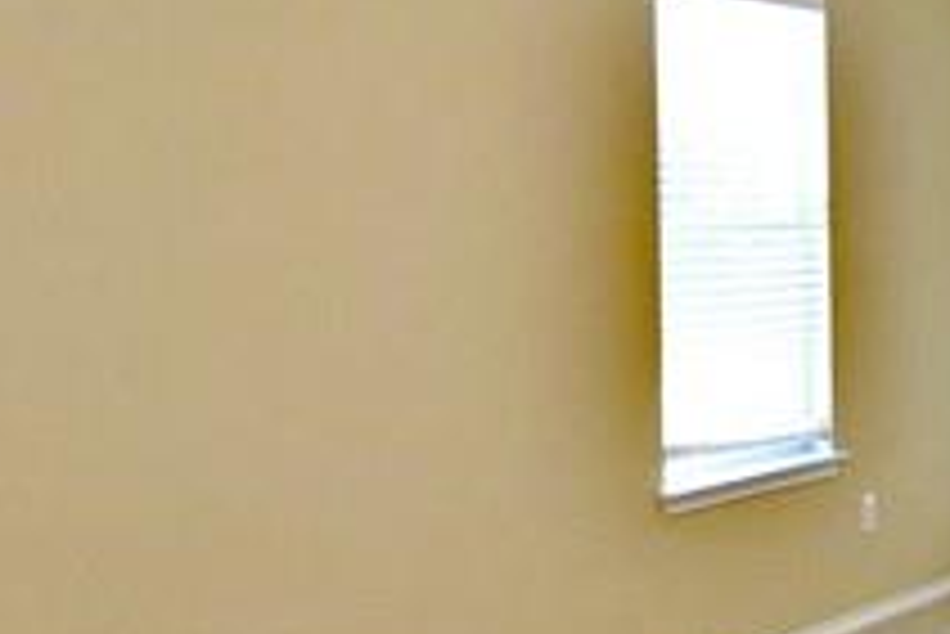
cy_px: 162
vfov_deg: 18.8
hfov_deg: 25.2
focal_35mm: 72
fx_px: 1901
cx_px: 1141
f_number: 4
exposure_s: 1/60
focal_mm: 14
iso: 400
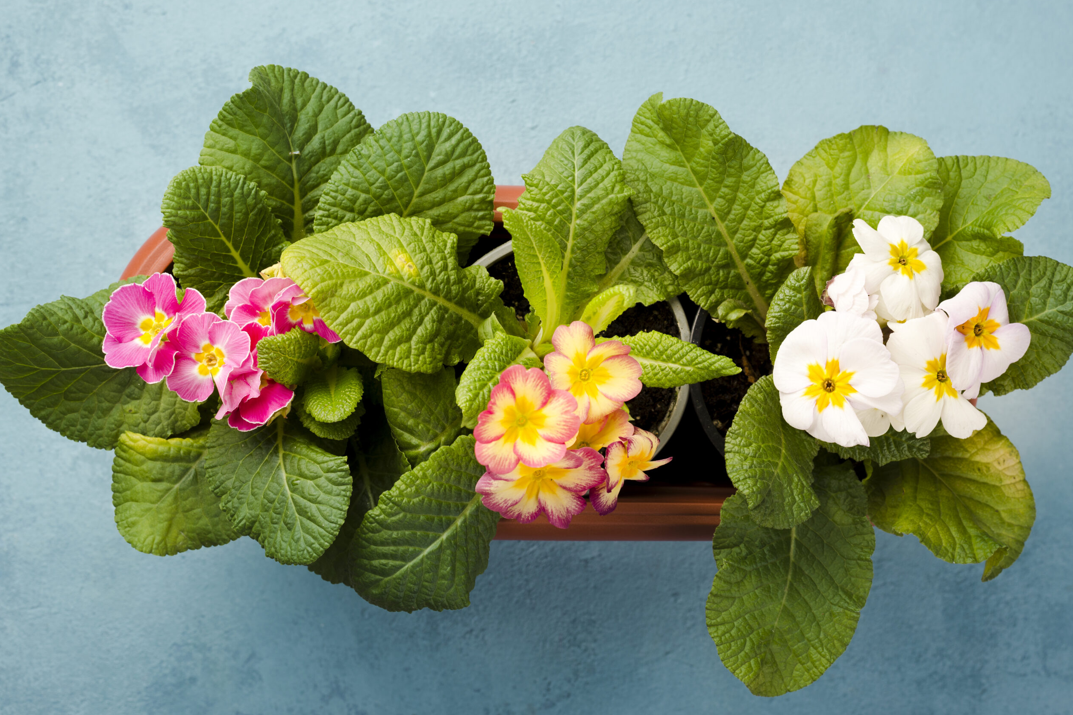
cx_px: 546
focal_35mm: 51
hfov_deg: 38.9
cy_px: 352
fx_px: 1520
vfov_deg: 26.5
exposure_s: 1/125
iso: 100
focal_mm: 50
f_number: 9
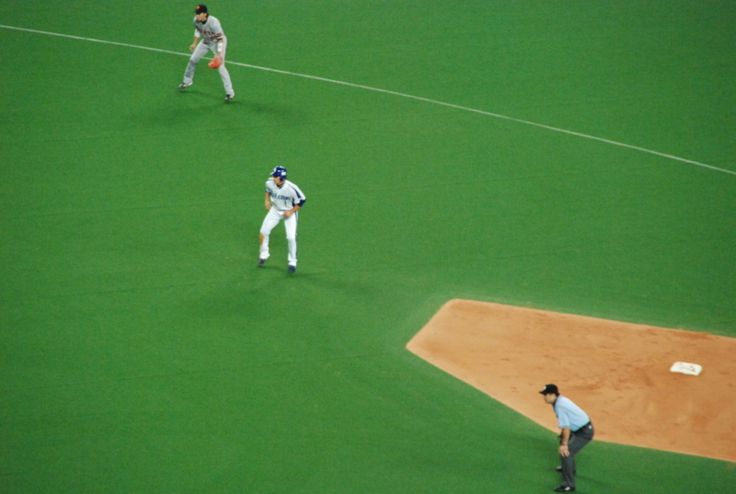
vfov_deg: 4.6
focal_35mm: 300
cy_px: 247
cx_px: 368
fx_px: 6146
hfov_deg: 6.9
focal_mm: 200
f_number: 6.3
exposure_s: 1/200
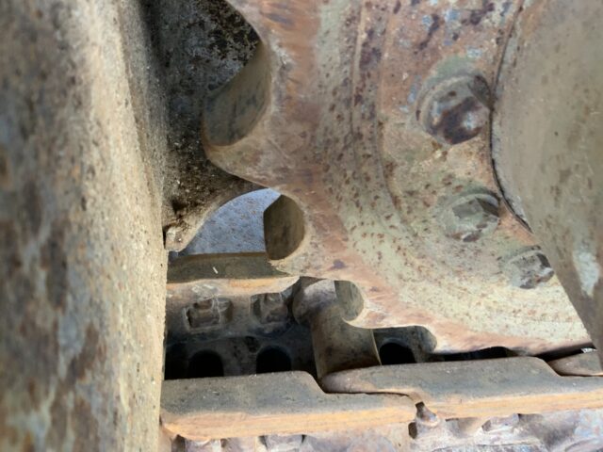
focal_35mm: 29
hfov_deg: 61.7
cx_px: 302
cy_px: 226
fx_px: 505
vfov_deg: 48.2
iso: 125
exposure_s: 1/60
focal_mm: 3
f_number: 1.8
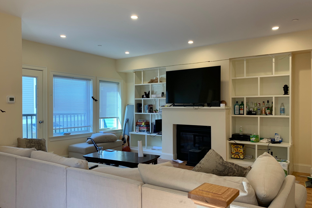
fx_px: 243
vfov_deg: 46.4
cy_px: 111
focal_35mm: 28
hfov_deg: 65.5
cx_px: 157
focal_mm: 4.25
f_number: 1.8
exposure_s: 1/120
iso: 80
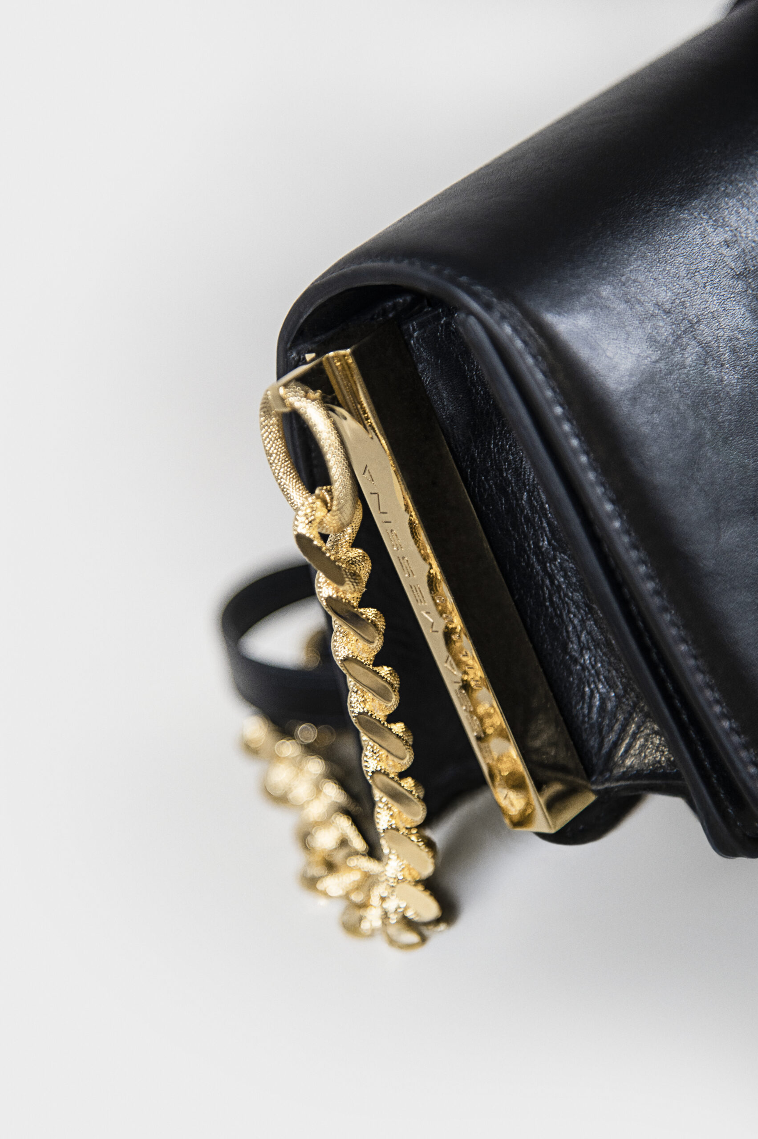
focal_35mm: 120
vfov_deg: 17.1
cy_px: 570
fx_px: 3795
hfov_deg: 11.4
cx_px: 379
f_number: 4
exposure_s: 1/80
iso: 1000
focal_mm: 120
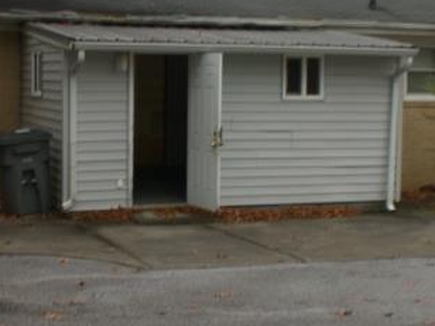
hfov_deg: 24.7
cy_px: 123
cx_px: 165
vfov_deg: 18.6
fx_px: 993
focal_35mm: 79
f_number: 4.4
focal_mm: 6.3
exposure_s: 1/200
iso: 50
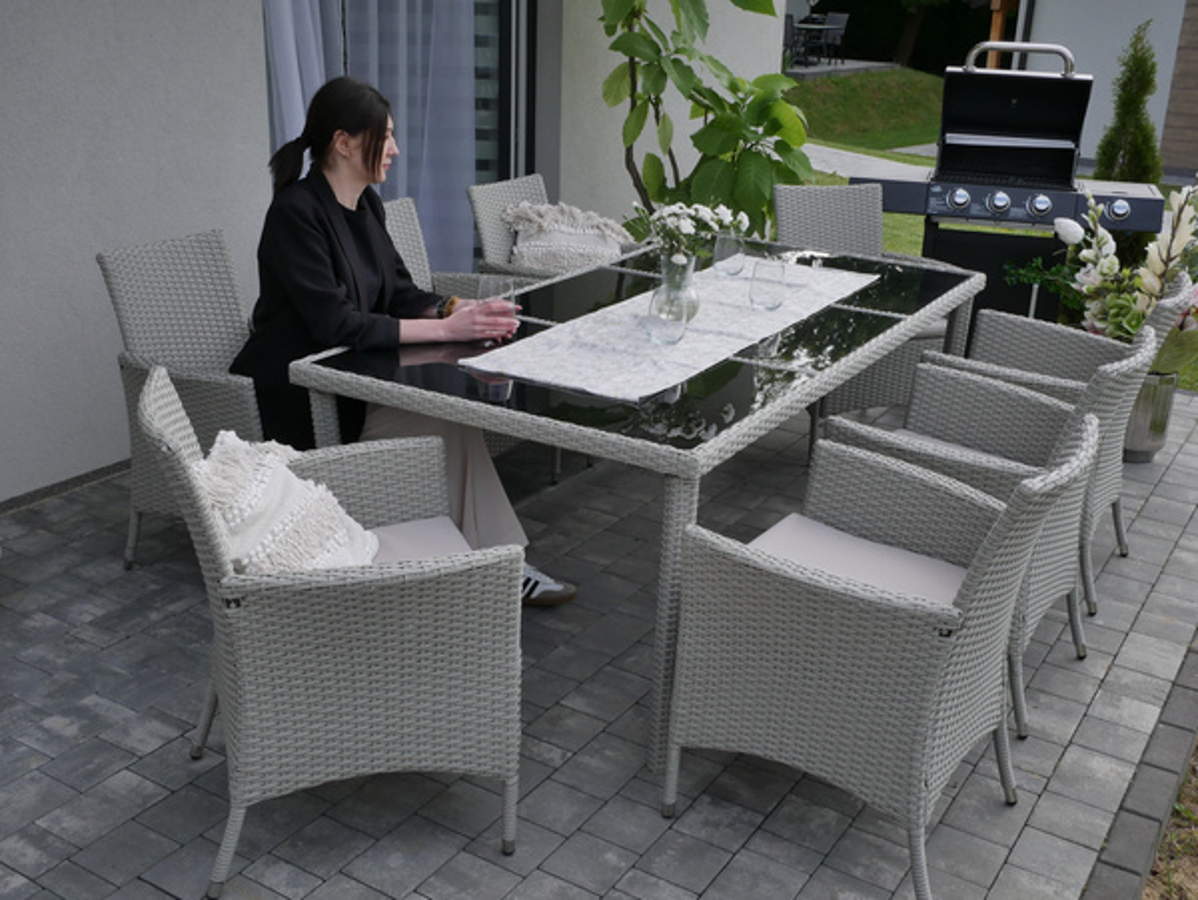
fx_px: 1247
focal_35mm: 36
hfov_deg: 51.3
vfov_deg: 39.7
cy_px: 450
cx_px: 599
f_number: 10
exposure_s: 1/320
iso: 400
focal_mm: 18
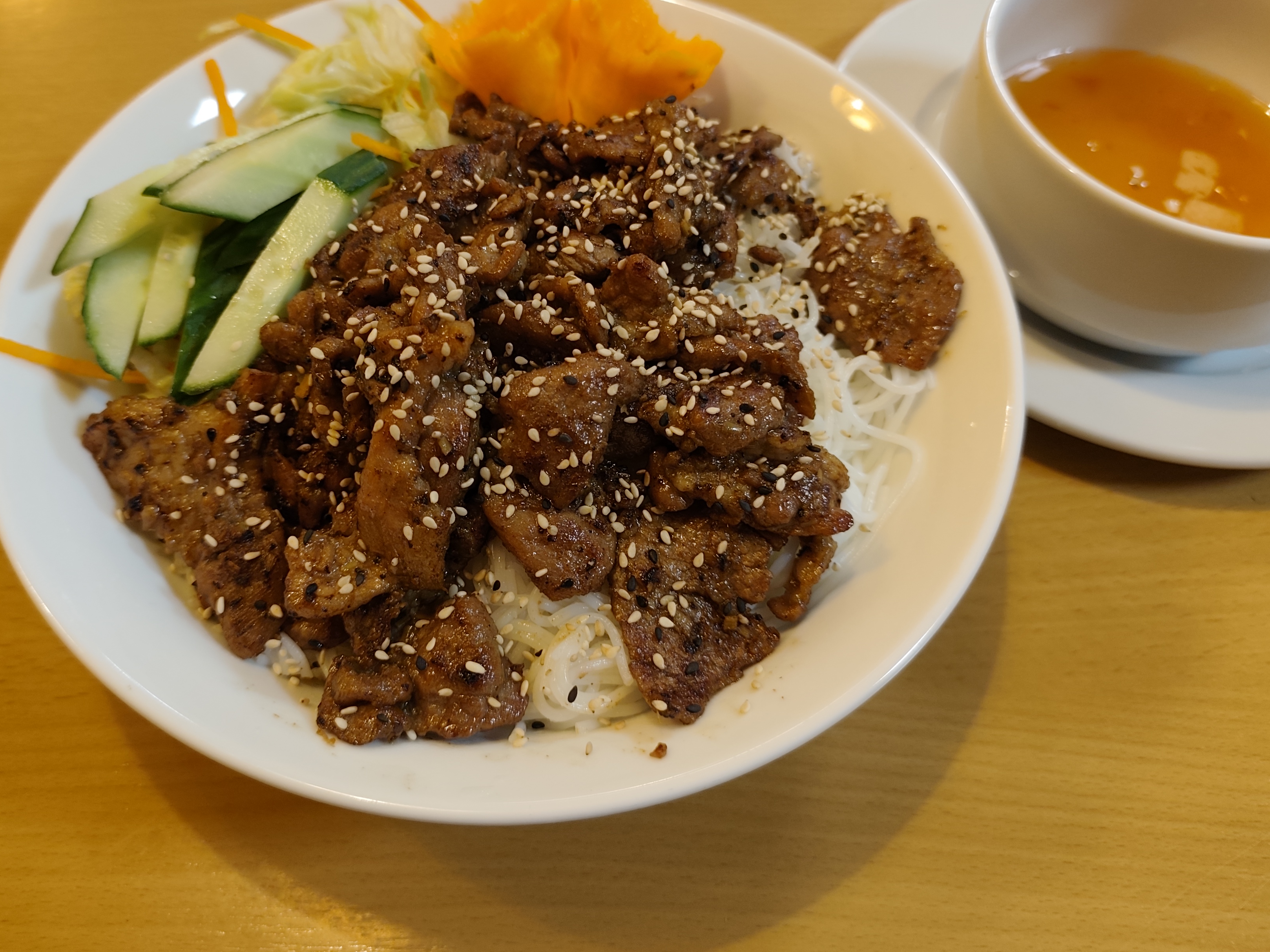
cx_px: 545
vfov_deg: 47.9
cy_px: 378
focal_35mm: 29
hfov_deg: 61.4
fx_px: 1064
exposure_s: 1/37.8
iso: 640
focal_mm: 6.19
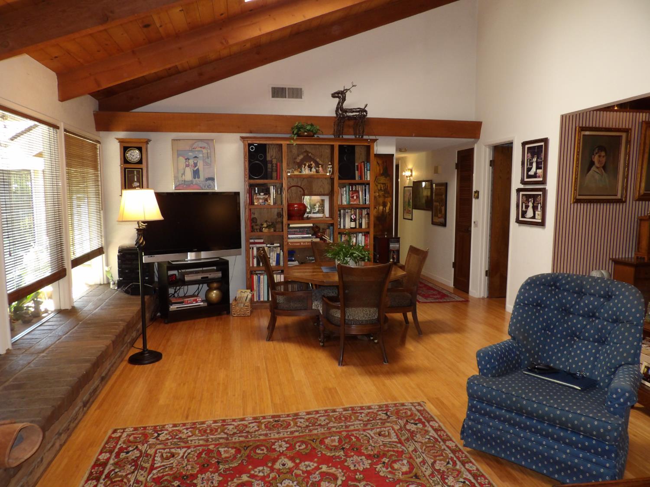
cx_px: 325
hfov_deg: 71.6
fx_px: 451
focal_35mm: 24
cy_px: 244
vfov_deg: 56.8
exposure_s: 1/33
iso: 200
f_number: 3.2
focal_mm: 4.3
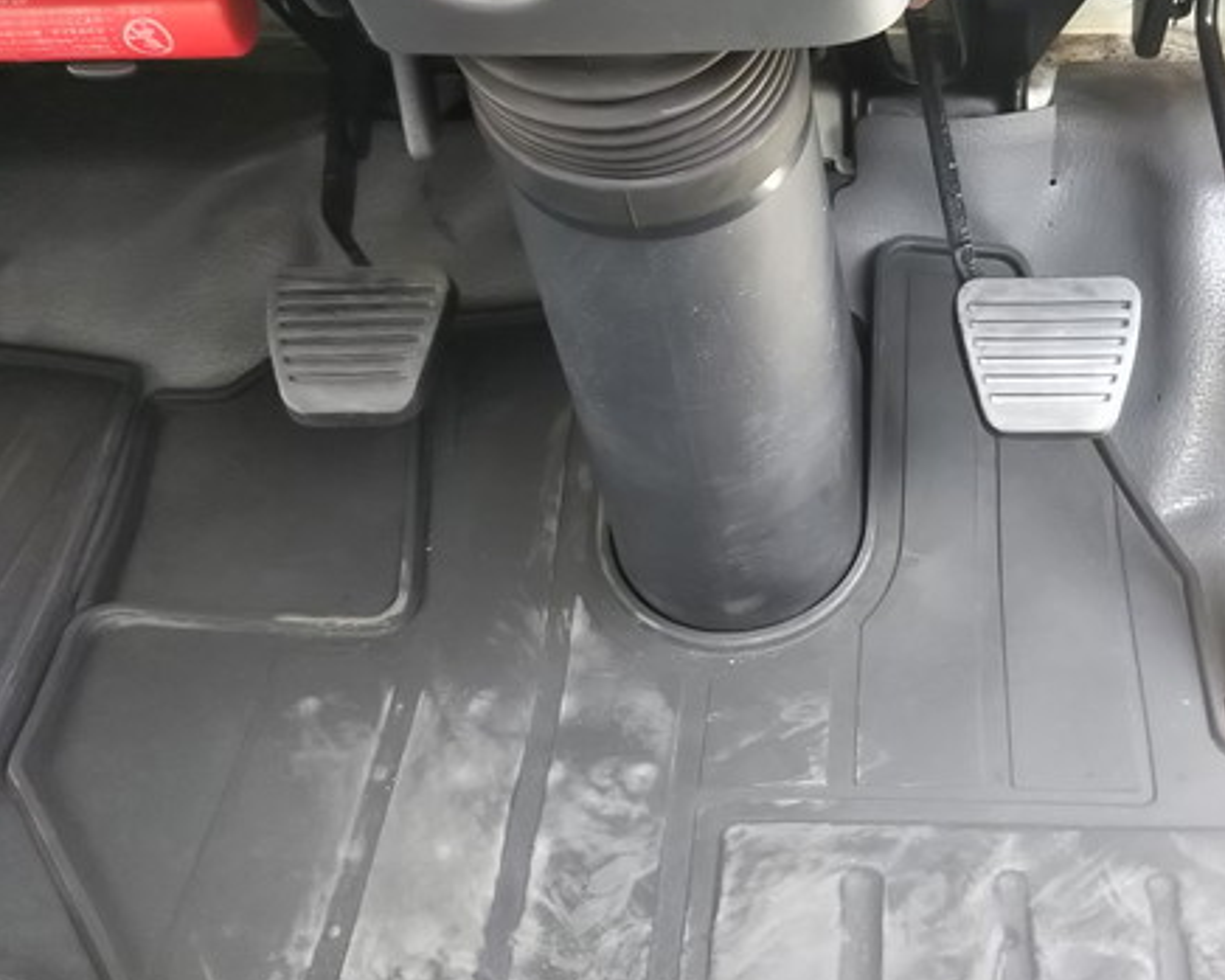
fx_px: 1559
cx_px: 896
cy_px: 413
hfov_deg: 41.8
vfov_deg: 34.8
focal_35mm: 43
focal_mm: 4
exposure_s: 1/30
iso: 80
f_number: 2.2
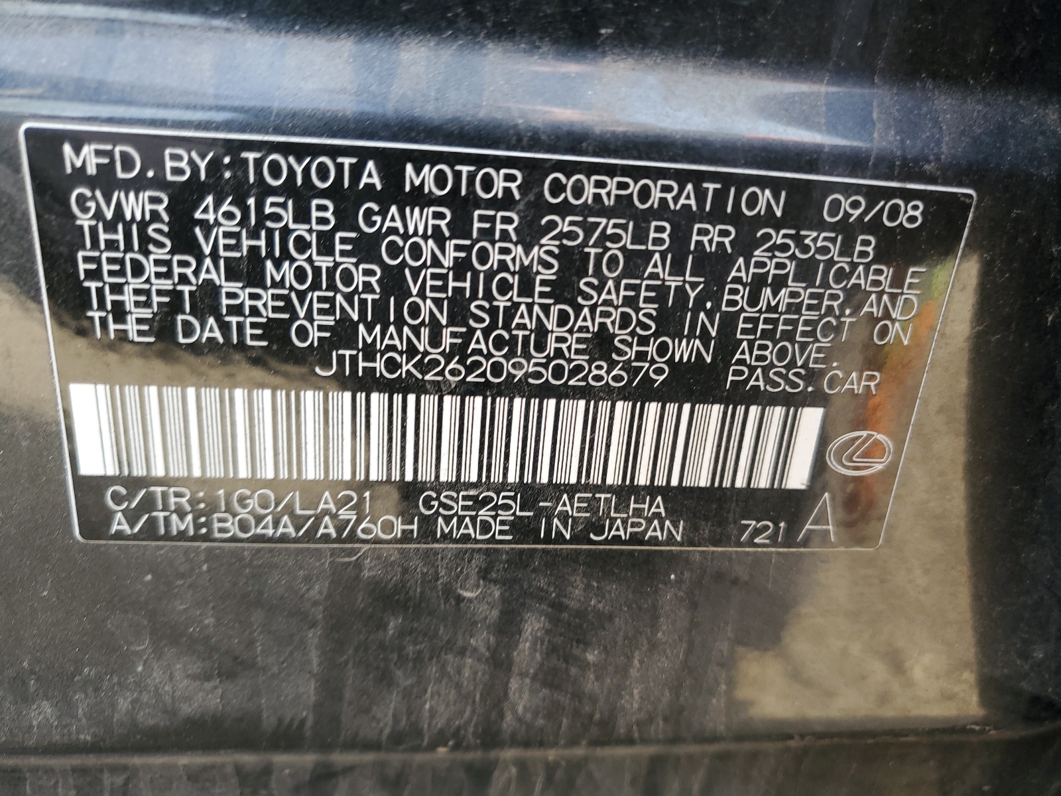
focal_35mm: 26
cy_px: 398
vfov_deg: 53.1
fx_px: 797
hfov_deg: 67.3
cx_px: 530
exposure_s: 1/120
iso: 54
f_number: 1.5
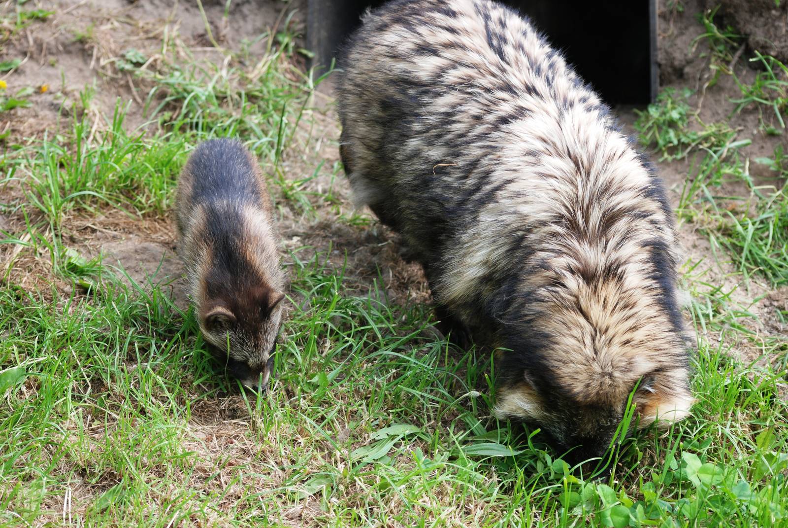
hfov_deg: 13.7
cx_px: 394
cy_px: 264
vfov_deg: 9.2
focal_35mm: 150
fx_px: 3287
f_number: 4.2
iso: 200
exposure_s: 1/320
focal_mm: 100
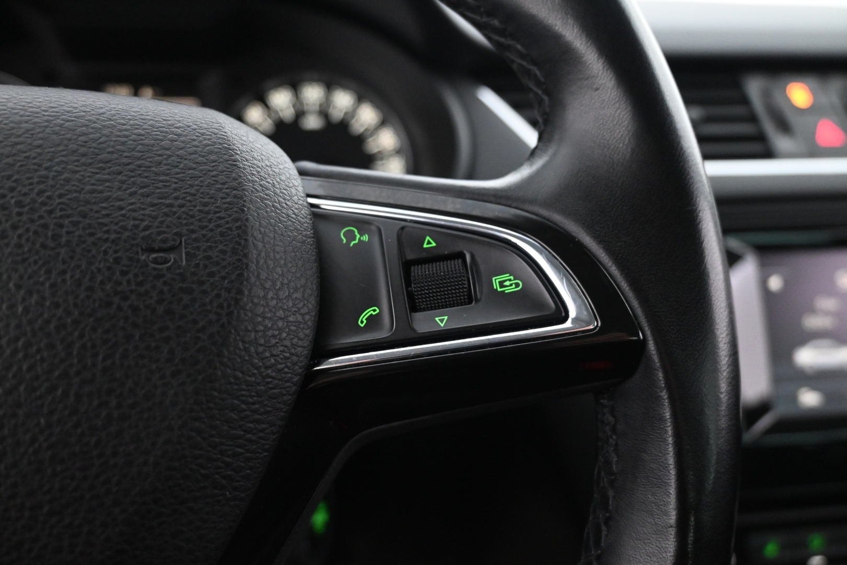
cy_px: 282
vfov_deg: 43.6
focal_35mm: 30
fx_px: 706
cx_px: 424
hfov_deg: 61.9
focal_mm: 20
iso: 3200
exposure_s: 1/30
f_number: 3.8
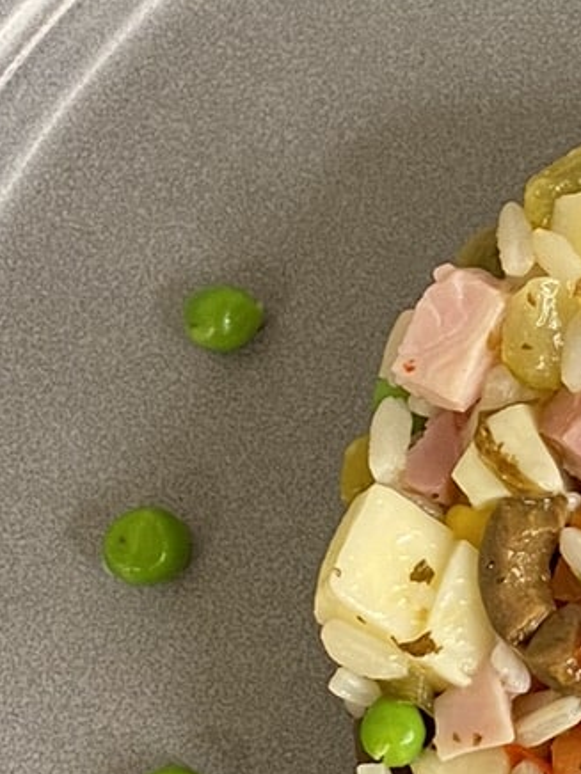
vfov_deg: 16.1
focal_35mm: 122
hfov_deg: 11.8
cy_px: 270
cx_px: 780
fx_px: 2730
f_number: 1.8
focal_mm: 4.25
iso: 160
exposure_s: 1/50
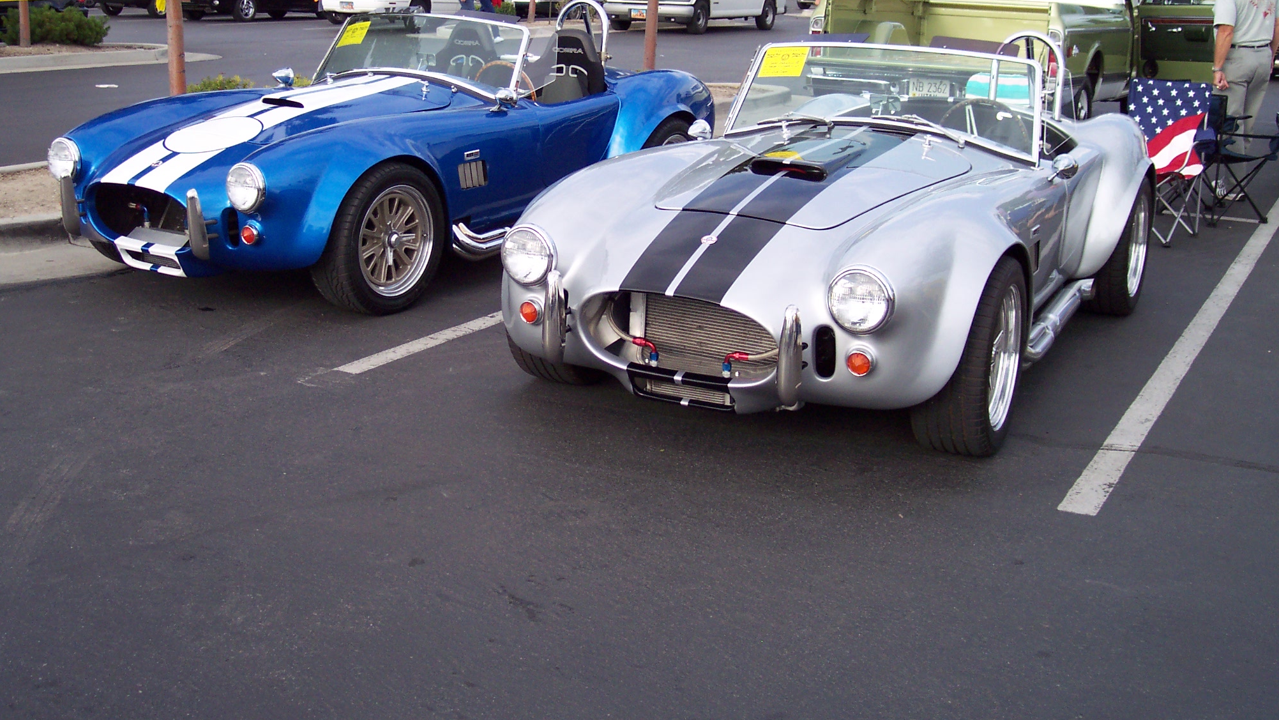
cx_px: 640
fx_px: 1424
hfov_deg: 48.4
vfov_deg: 28.2
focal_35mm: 42
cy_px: 254
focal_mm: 8
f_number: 2.8
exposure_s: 1/500
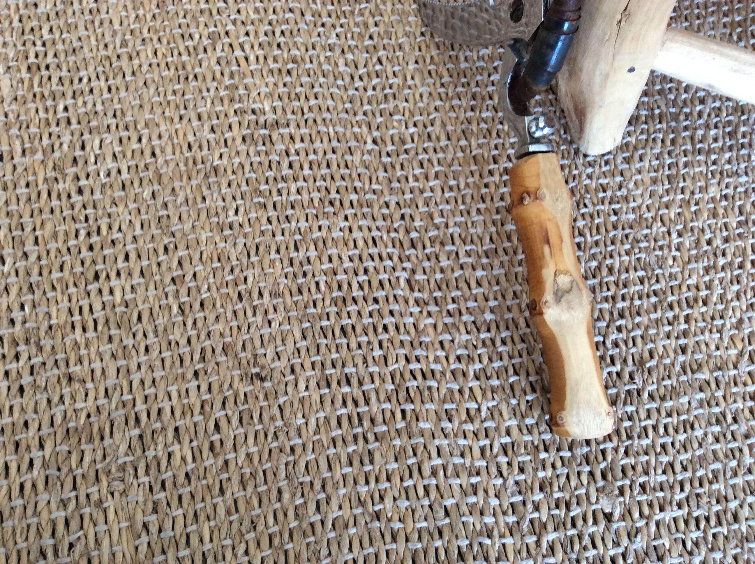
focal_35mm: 32
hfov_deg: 56.9
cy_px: 282
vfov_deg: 44.1
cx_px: 378
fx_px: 697
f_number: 2.4
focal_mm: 3.3
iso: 80
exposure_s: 1/25
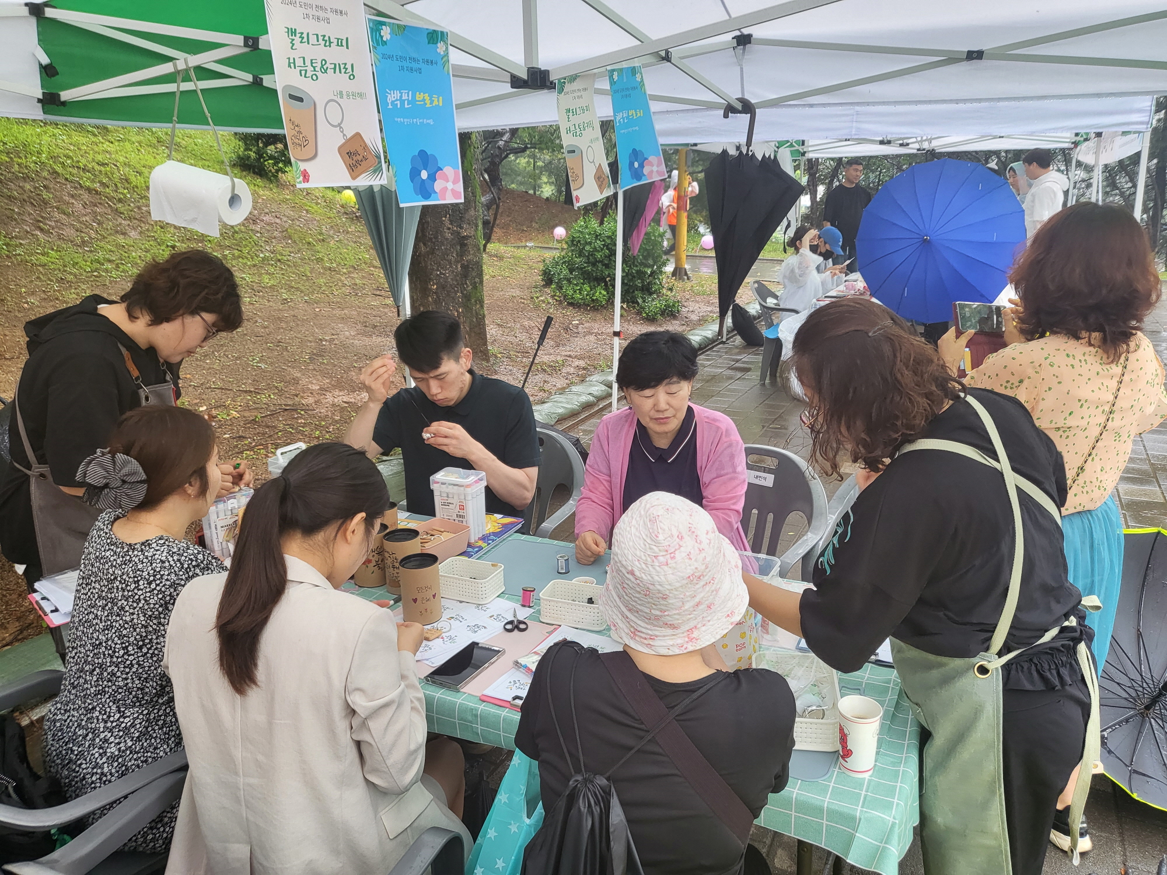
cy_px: 438
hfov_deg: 67.3
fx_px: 877
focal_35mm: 26
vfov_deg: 53.1
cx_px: 584
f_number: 1.8
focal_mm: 4.25
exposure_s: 1/120
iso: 125
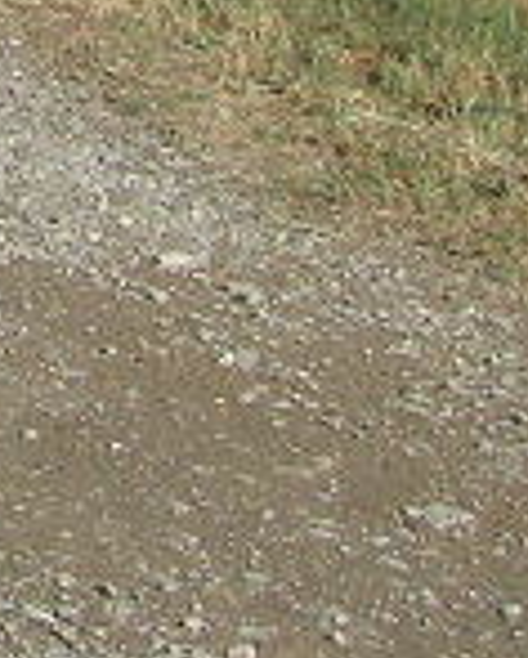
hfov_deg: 6.0
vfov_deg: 7.8
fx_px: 4503
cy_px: -904
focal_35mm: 231
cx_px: -1289
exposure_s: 1/730
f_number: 4.9
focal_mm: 5.7
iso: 71
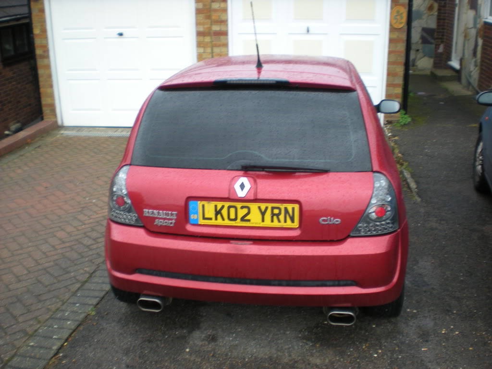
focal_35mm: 38
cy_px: 184
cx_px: 246
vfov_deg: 37.7
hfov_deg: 49.0
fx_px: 540
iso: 138
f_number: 3.1
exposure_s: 1/62
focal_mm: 6.3
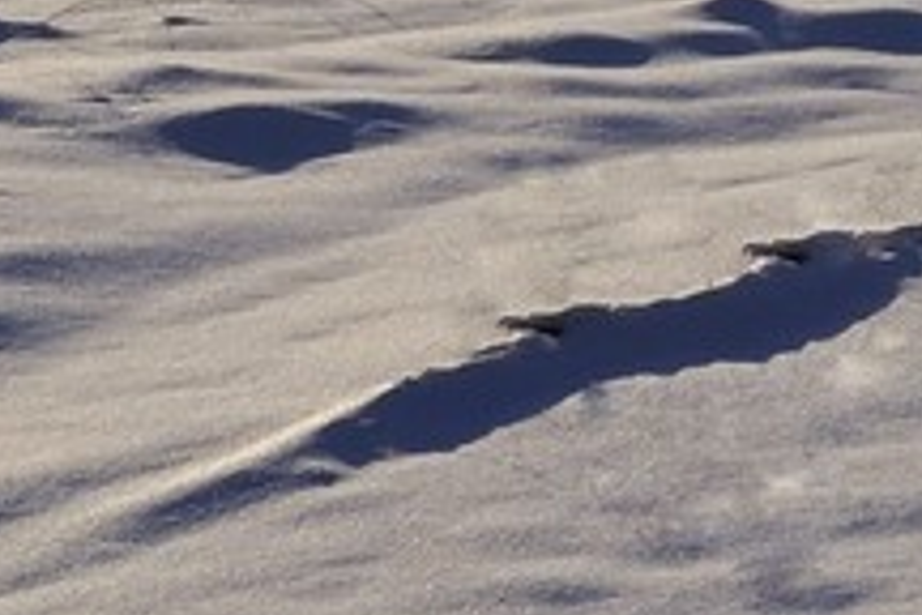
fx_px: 9117
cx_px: 2954
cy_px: -1016
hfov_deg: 5.4
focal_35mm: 356
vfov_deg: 3.8
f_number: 22
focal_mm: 48
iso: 200
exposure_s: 1/160
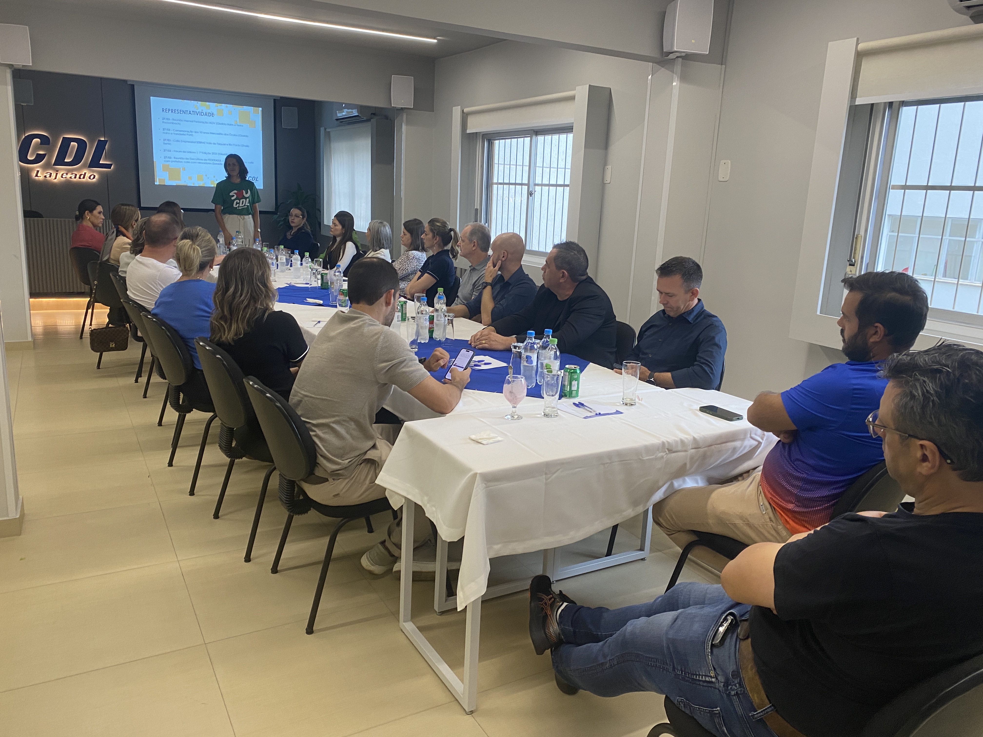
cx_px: 492
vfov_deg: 53.1
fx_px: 738
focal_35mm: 26
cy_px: 368
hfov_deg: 67.3
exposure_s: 1/60
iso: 100
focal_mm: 4.25
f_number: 1.8
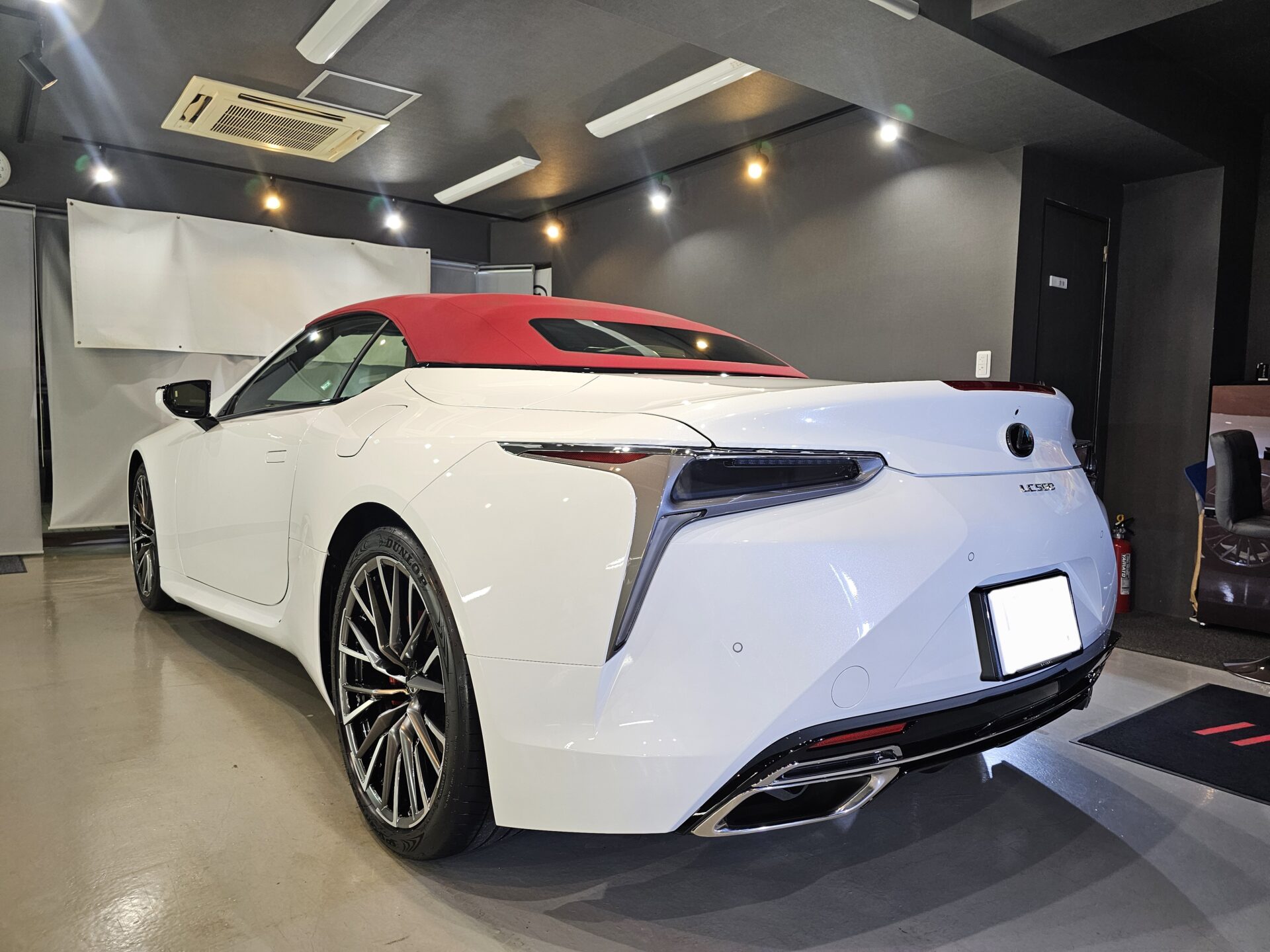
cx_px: 635
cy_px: 476
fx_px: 844
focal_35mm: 23
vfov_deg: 58.9
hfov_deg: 73.9
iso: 160
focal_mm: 6.3
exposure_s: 1/101
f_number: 1.7
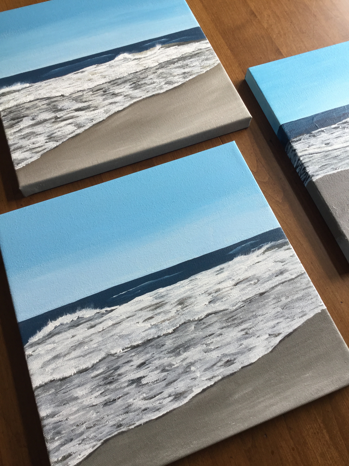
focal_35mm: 31
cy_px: 233
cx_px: 174
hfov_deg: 45.4
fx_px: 417
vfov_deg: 58.4
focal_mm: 3.3
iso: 32
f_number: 2.4
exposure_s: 1/60
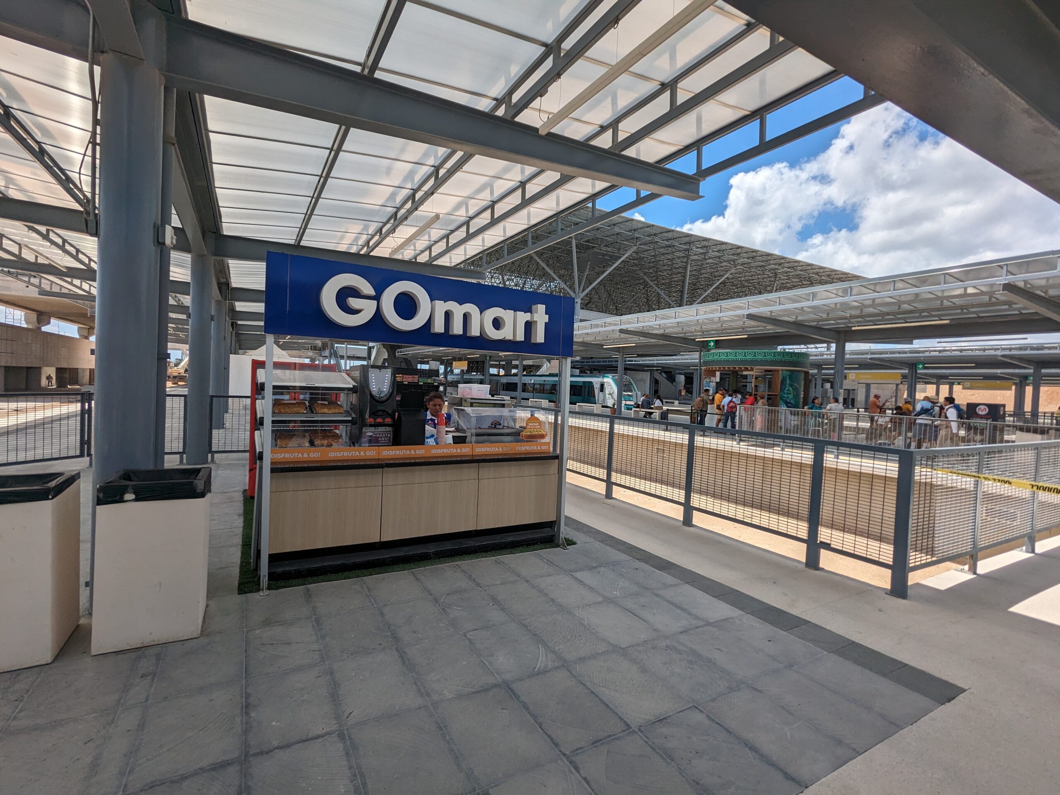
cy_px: 398
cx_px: 530
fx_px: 490
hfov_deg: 94.5
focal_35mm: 16
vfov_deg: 78.1
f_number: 2.2
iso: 45
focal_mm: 2.35
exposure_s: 1/2066
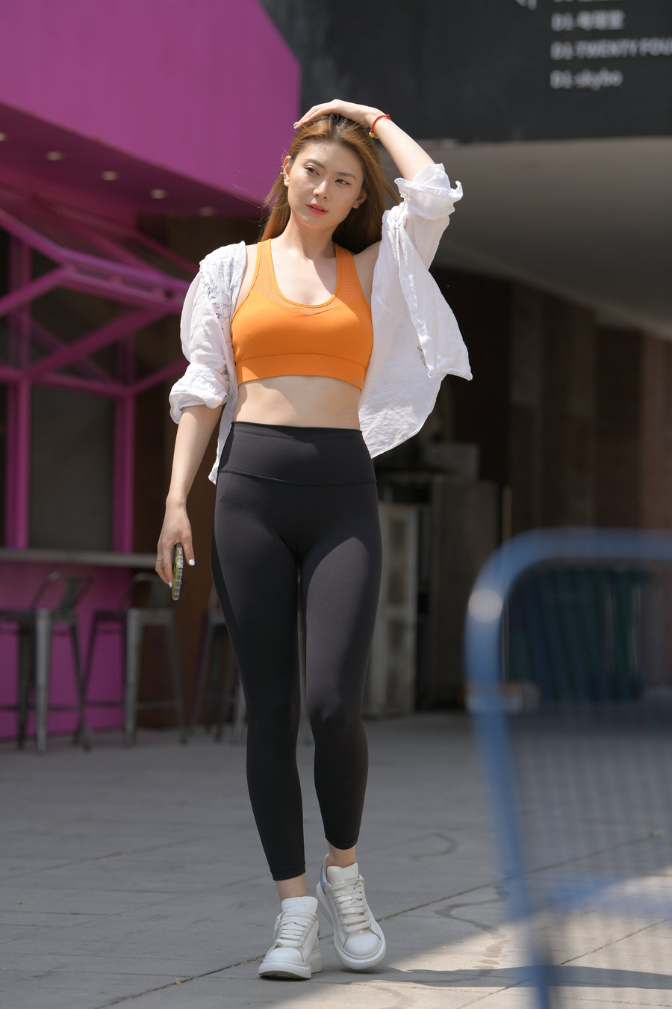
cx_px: 336
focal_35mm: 130
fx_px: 3640
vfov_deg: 15.8
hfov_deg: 10.5
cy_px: 504
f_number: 4
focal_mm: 130
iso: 160
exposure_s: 1/1000
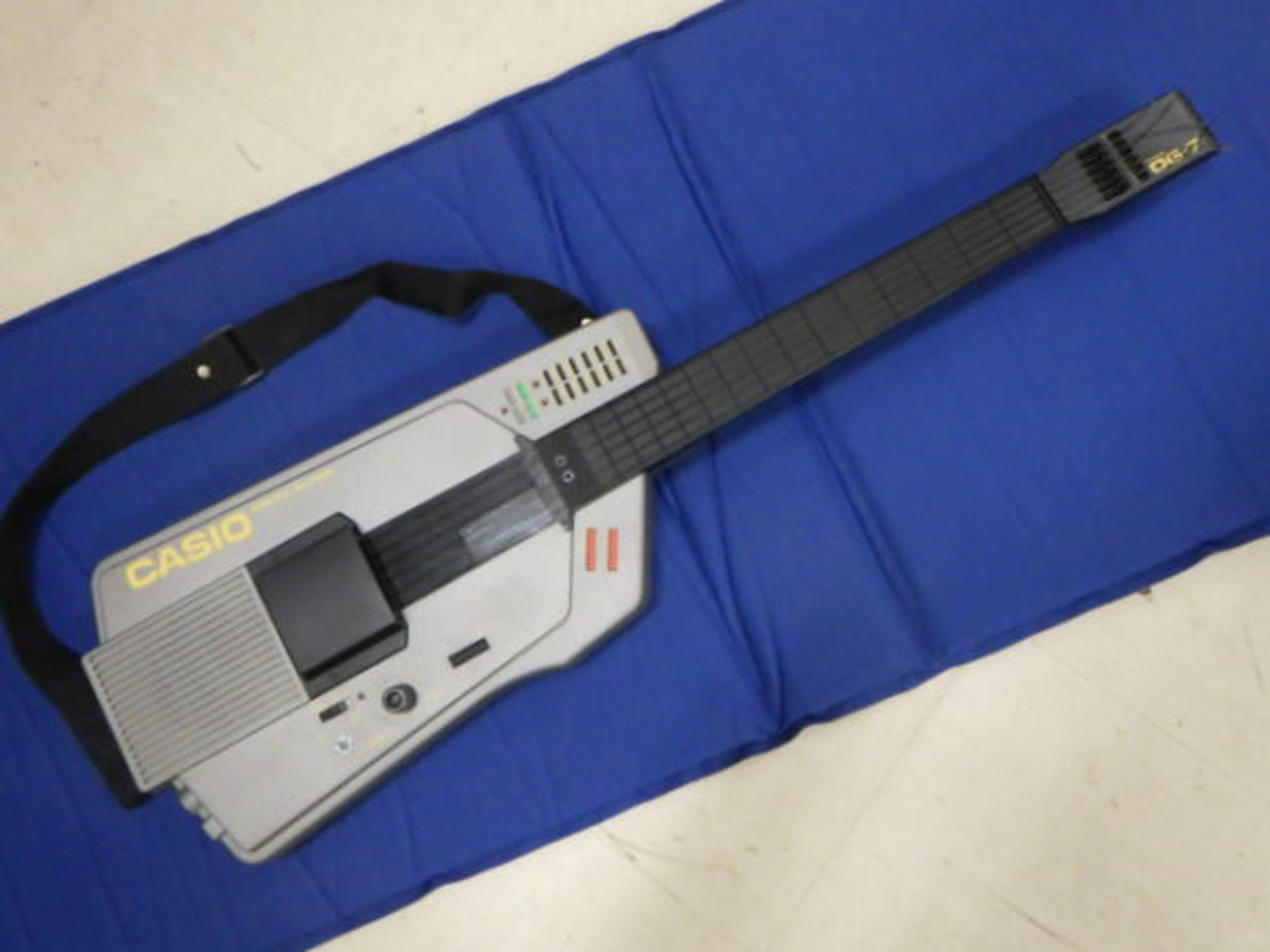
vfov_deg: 49.7
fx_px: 1027
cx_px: 635
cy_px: 476
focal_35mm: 28
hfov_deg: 63.4
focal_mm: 5
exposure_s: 1/45
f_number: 3.5
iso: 1600
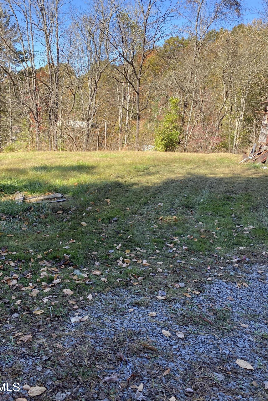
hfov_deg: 46.4
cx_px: 125
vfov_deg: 65.5
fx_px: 313
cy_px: 199
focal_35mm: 28
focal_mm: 4.25
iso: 32
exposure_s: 1/658
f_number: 1.8
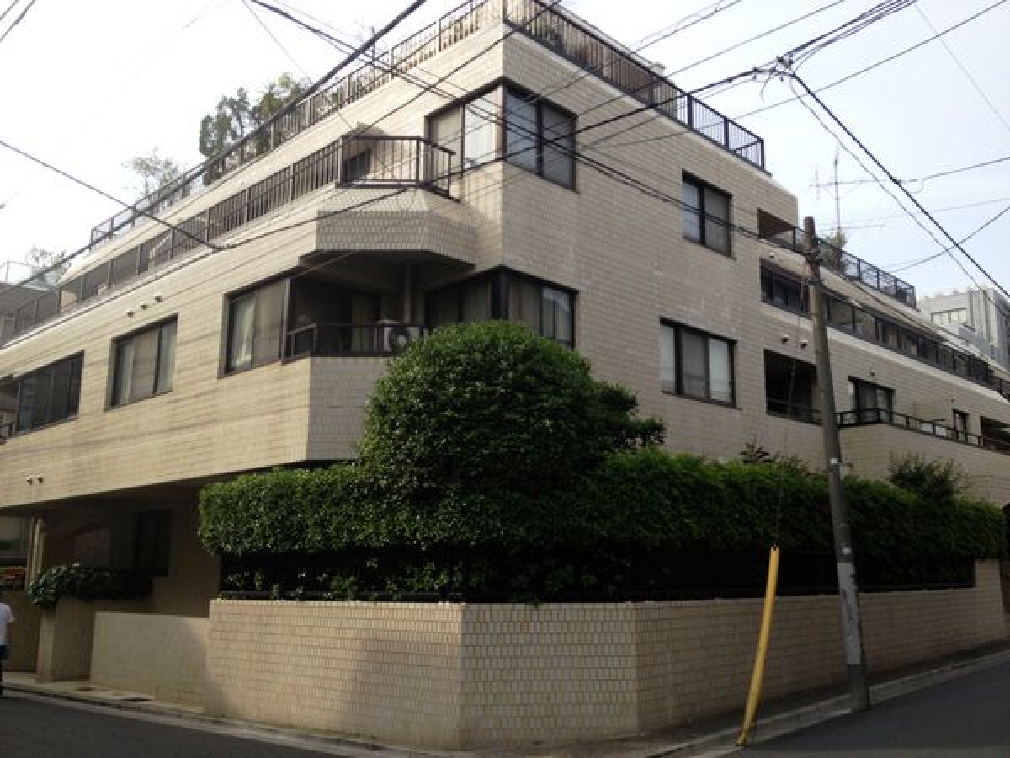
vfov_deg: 40.7
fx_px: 1021
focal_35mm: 35
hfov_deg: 52.6
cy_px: 379
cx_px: 505
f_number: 2.4
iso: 50
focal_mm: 4.28
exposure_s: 1/841
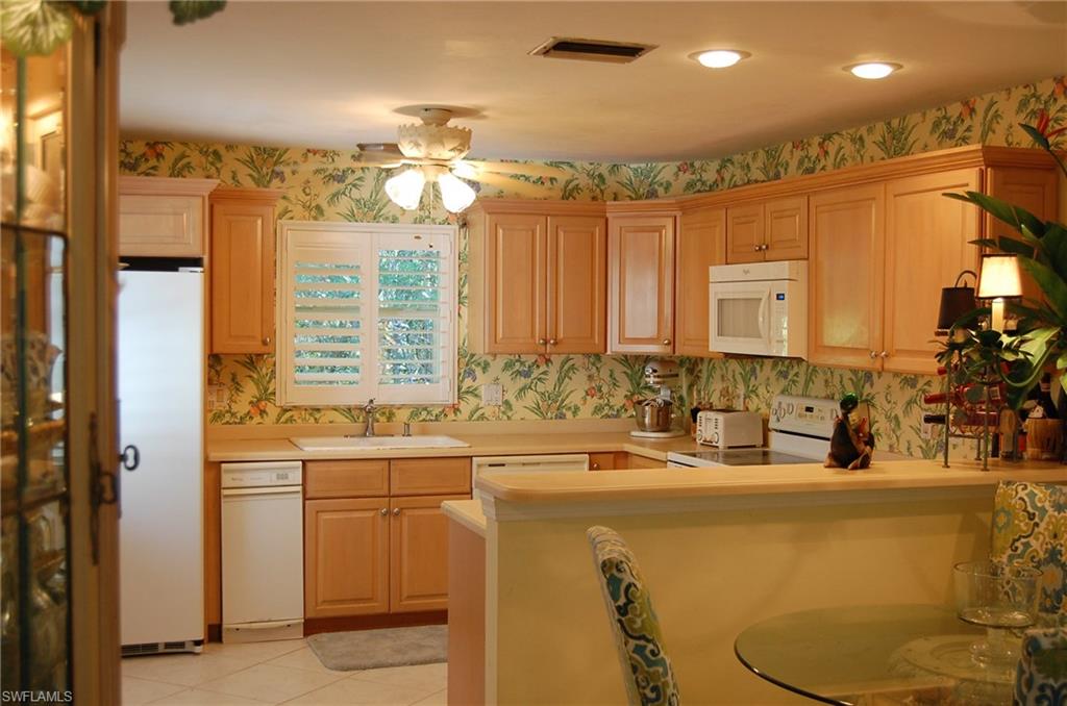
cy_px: 353
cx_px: 534
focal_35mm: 42
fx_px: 1242
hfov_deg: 46.5
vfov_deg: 31.7
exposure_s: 1/30
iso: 560
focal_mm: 28
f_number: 4.2
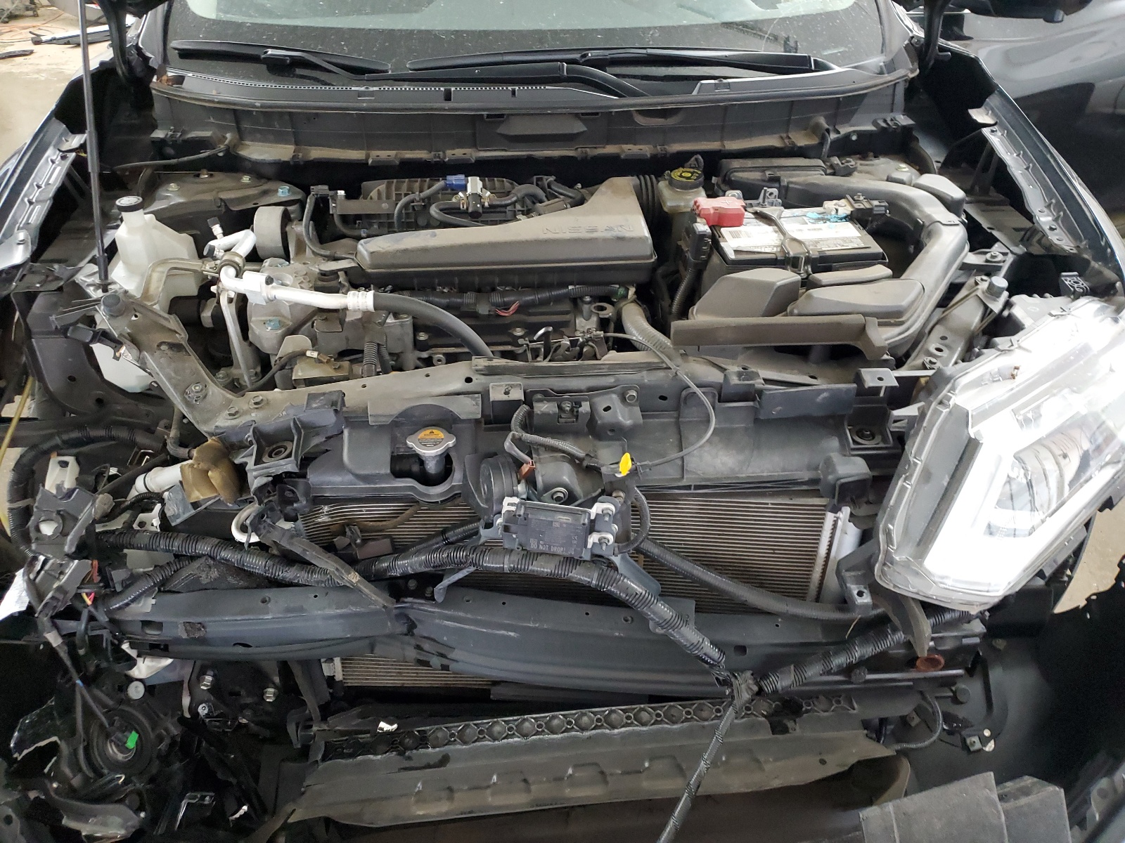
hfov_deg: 67.3
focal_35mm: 26
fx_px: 845
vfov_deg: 53.1
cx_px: 562
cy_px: 422
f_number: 1.5
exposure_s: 1/17
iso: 316
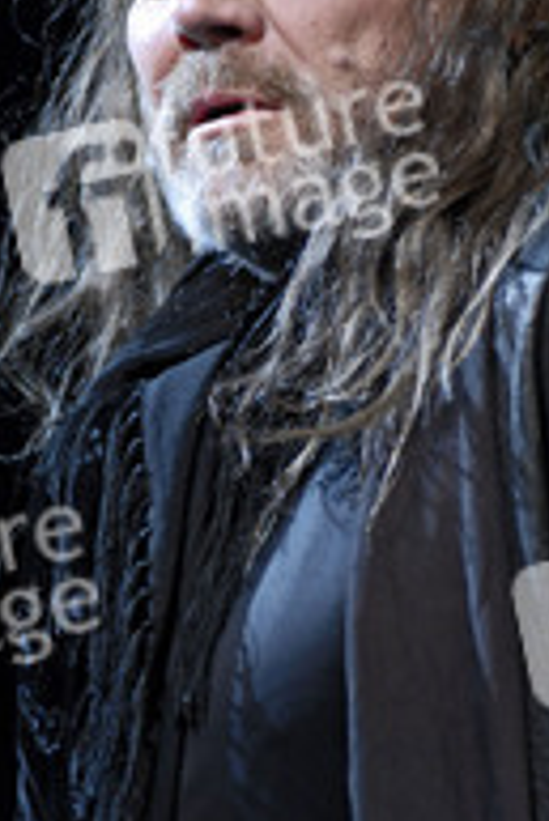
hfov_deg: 2.2
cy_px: 396
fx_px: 14202
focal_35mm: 622
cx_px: 349
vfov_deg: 3.3
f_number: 3.5
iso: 400
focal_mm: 200
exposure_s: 1/40
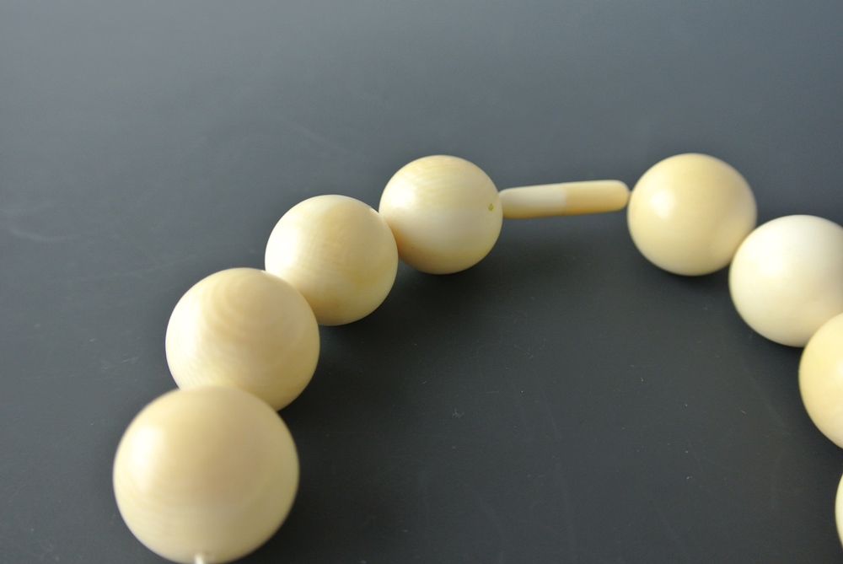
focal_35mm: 32
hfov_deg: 58.7
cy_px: 282
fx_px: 750
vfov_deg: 41.2
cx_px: 422
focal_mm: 12.2
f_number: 3.8
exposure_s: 1/125
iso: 400
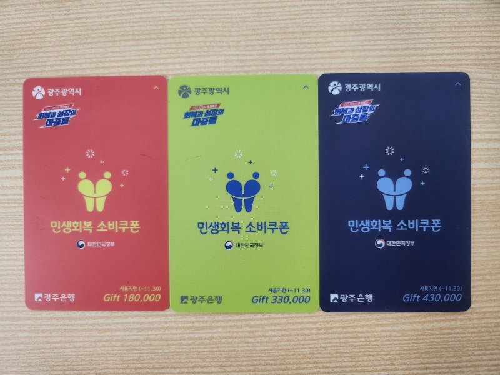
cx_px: 250
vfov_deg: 56.8
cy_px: 188
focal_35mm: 24
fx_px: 347
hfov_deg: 71.6
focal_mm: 5
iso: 250
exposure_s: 1/120
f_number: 1.8
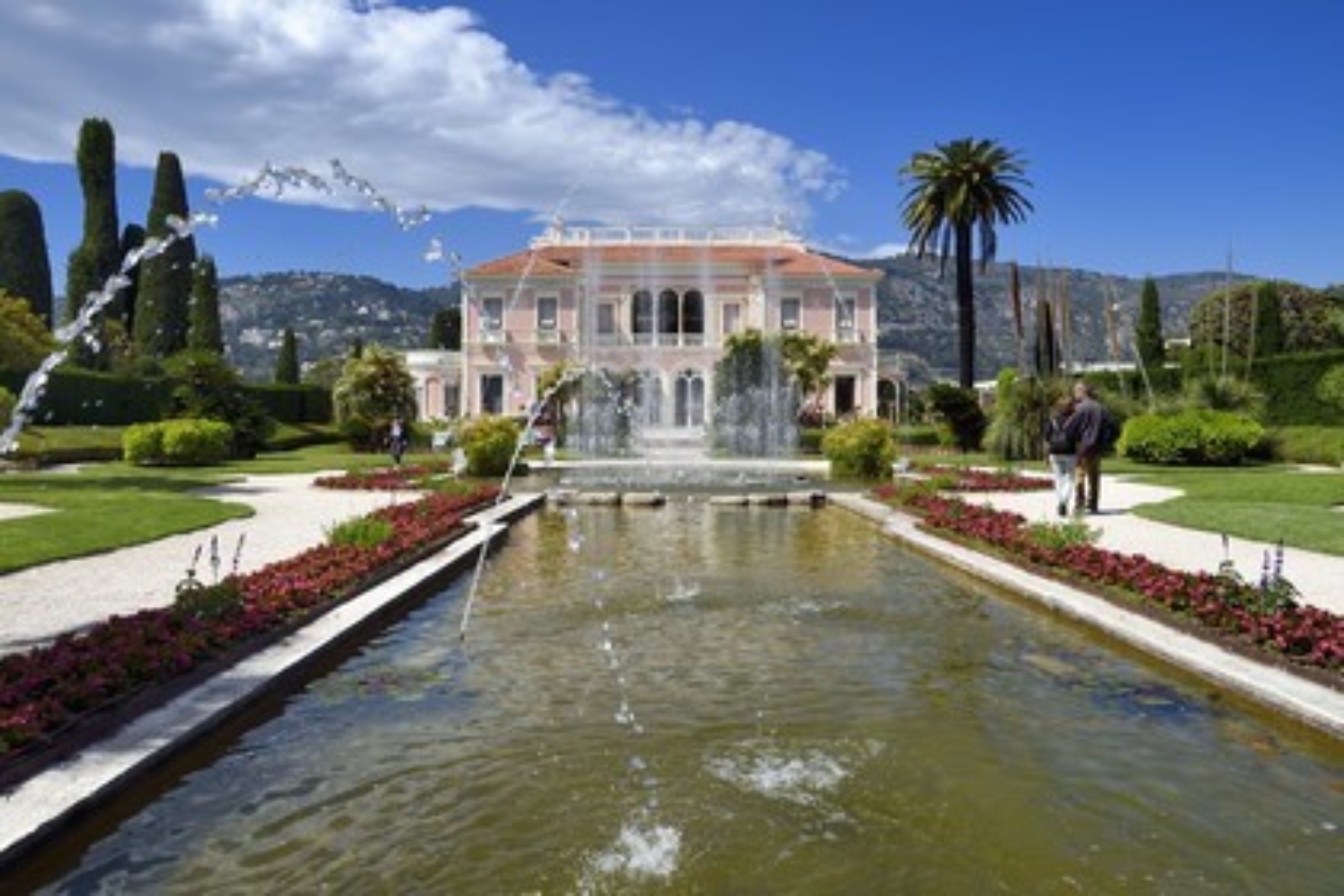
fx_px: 1045
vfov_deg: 46.4
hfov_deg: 65.5
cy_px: 448
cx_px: 672
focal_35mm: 28
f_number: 13
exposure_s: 1/320
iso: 200
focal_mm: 28
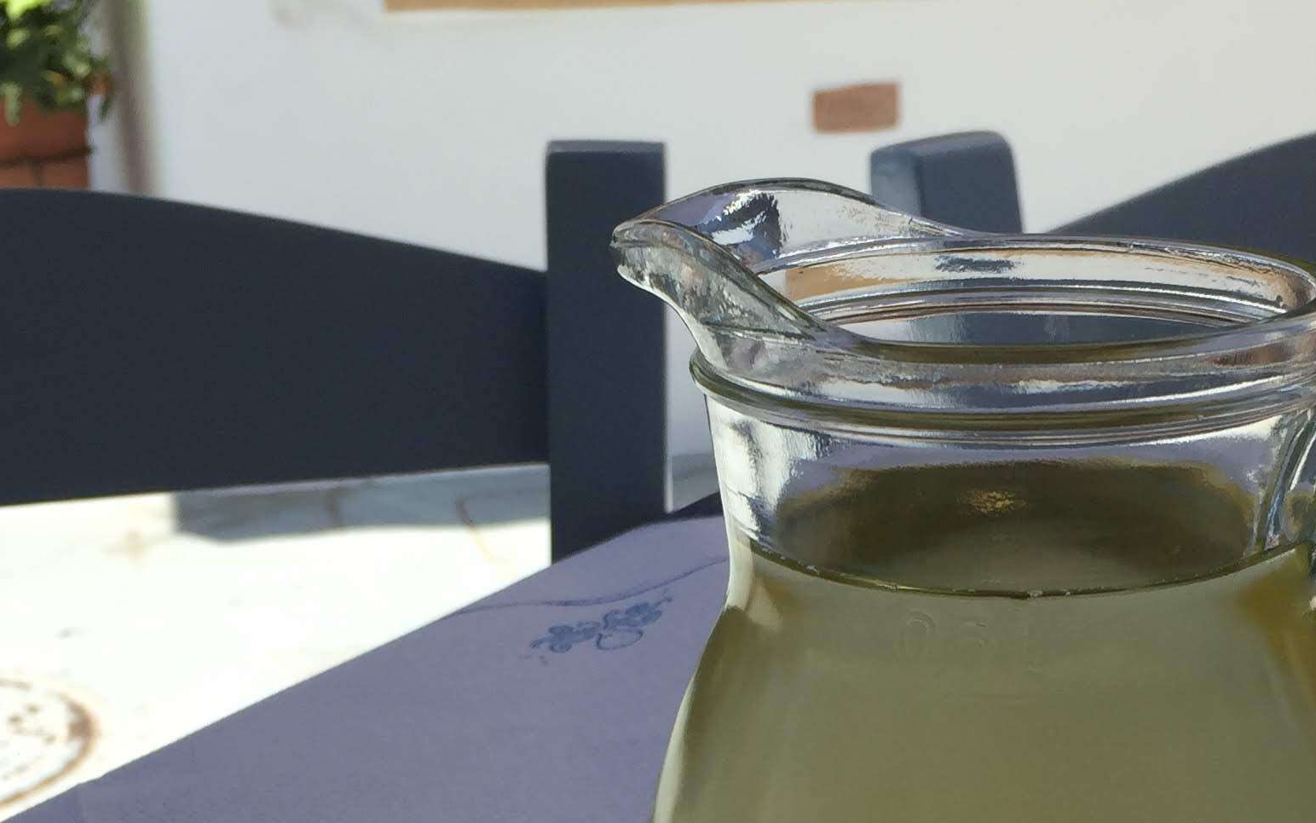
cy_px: 872
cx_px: 790
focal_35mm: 65
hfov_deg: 31.4
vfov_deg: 19.3
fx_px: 2331
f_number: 2.2
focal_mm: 4.15
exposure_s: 1/732
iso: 32
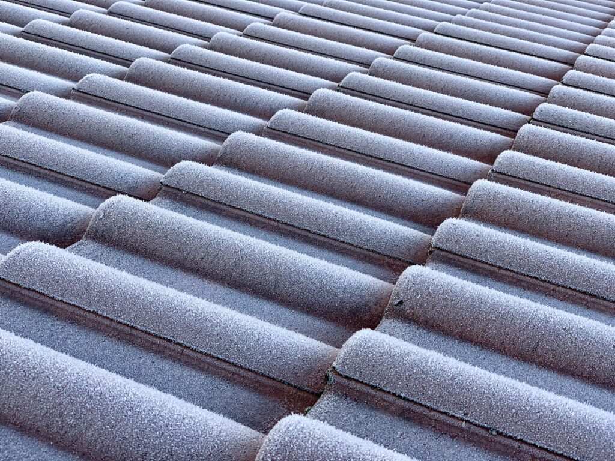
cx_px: 308
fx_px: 924
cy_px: 230
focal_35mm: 52
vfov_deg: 28.0
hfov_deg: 36.8
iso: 16
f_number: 2.4
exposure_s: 1/127
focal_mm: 6
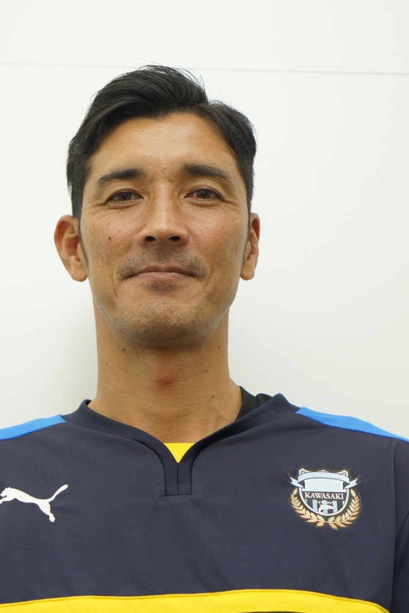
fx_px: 1295
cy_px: 304
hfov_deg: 18.0
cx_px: 203
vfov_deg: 26.6
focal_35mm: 76
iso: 250
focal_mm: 50
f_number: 4
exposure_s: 1/160
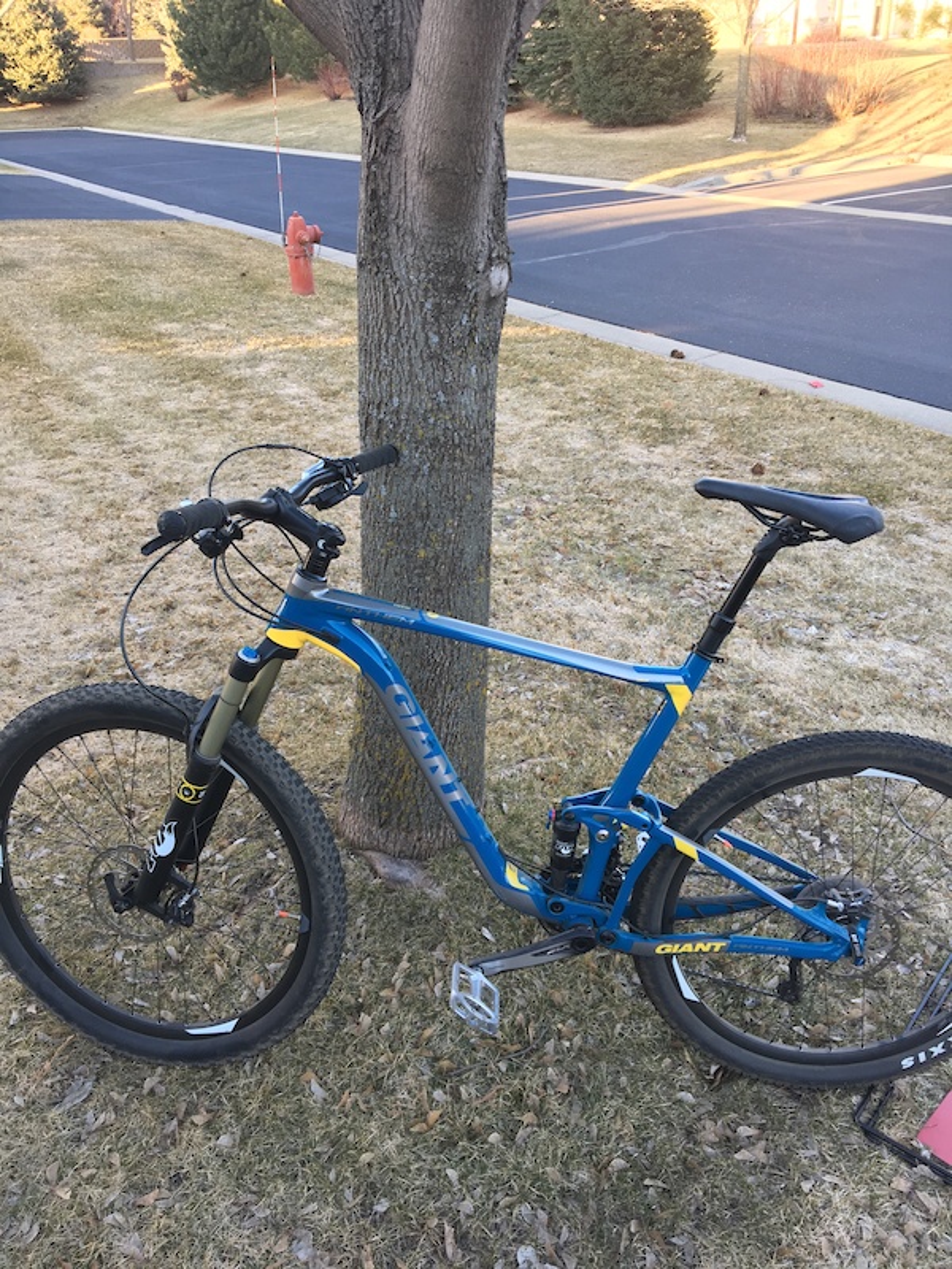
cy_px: 634
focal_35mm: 29
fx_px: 1063
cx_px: 476
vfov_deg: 61.7
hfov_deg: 48.2
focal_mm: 4.15
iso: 32
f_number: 2.2
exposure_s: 1/60
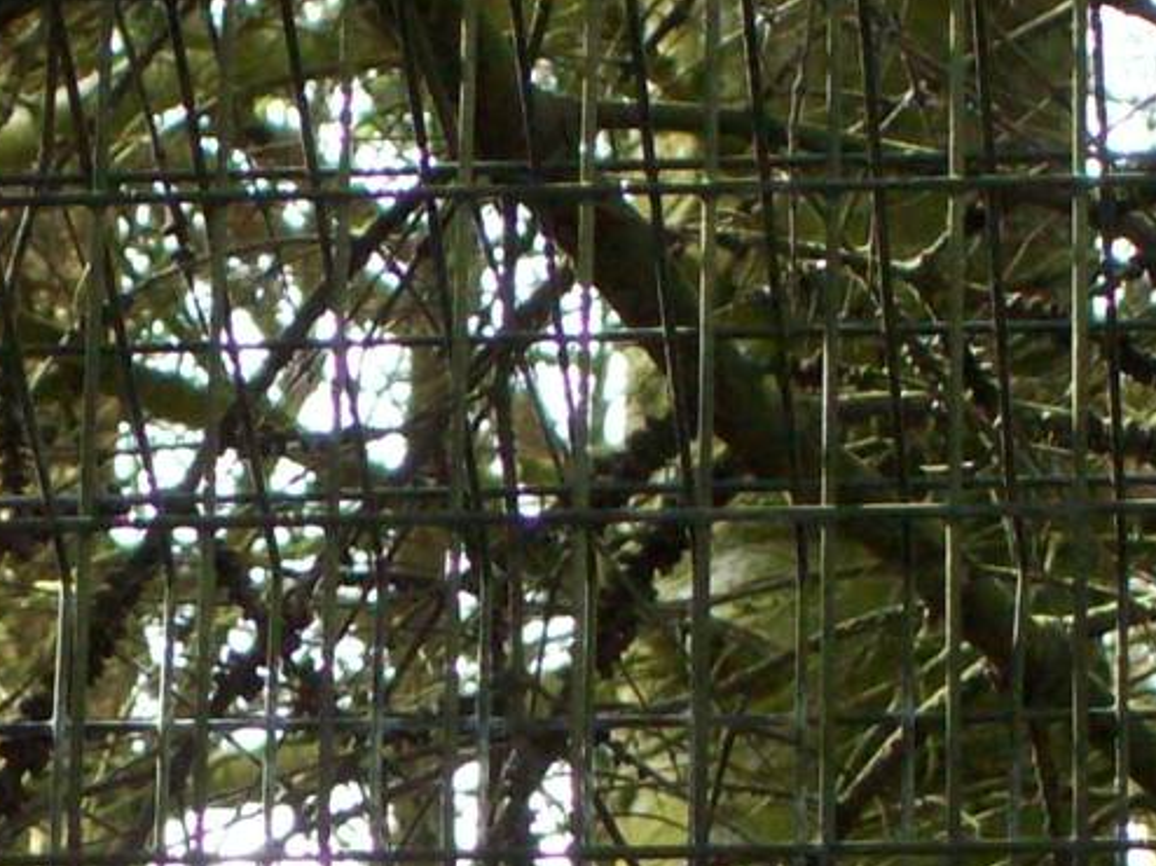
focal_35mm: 350
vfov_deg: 4.2
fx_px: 11683
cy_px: 1086
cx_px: 190
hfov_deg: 5.7
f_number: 4.8
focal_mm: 18
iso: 200
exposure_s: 1/128
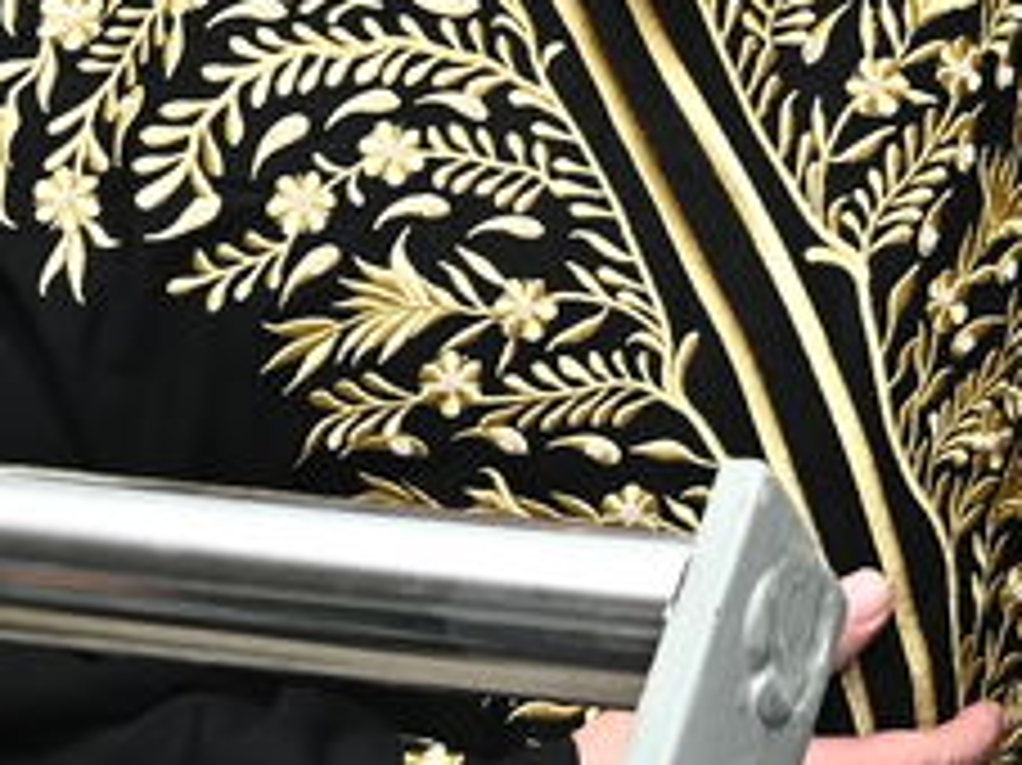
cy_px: -724
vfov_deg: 8.5
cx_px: 1747
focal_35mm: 166
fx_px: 4898
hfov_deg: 11.2
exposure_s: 1/200
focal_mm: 28
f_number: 9
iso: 1600
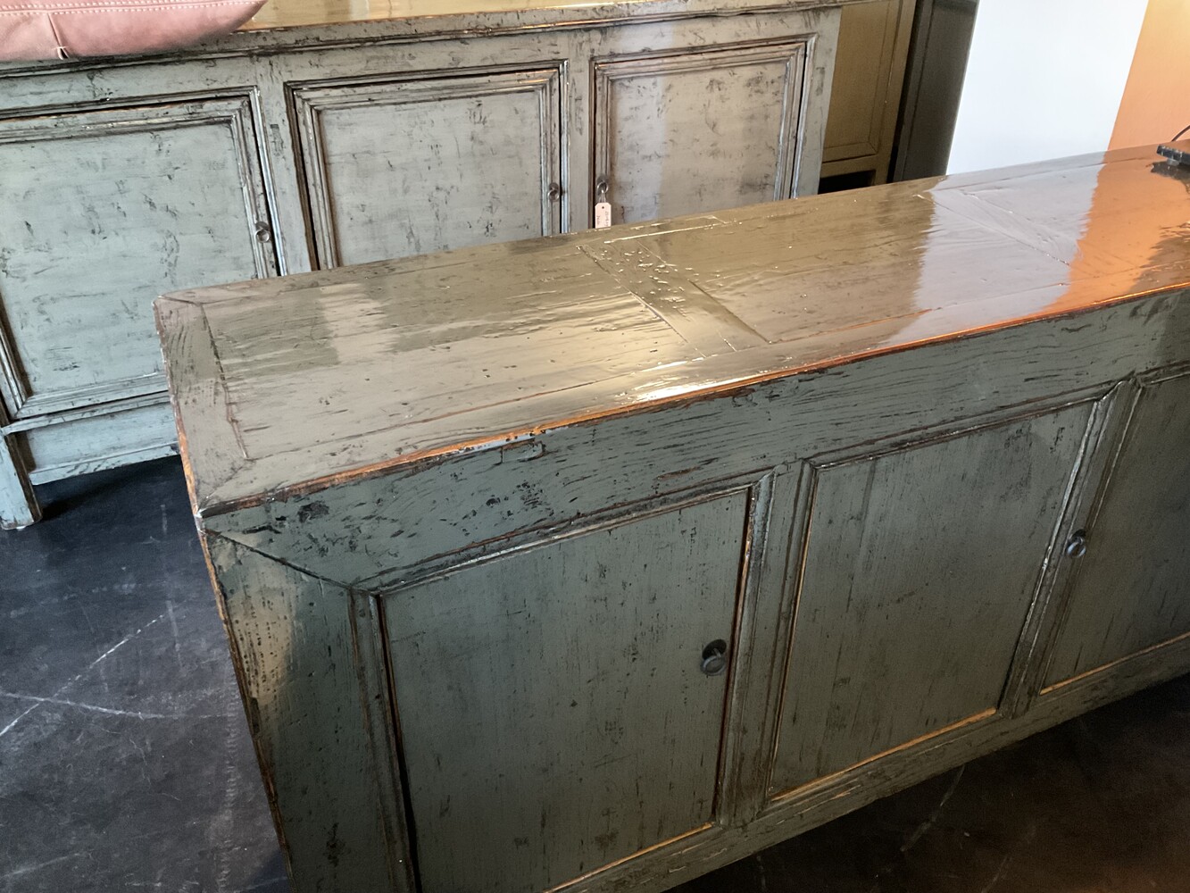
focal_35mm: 29
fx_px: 997
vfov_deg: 48.2
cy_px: 446
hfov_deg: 61.7
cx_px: 595
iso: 400
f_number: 1.8
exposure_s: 1/25
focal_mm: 3
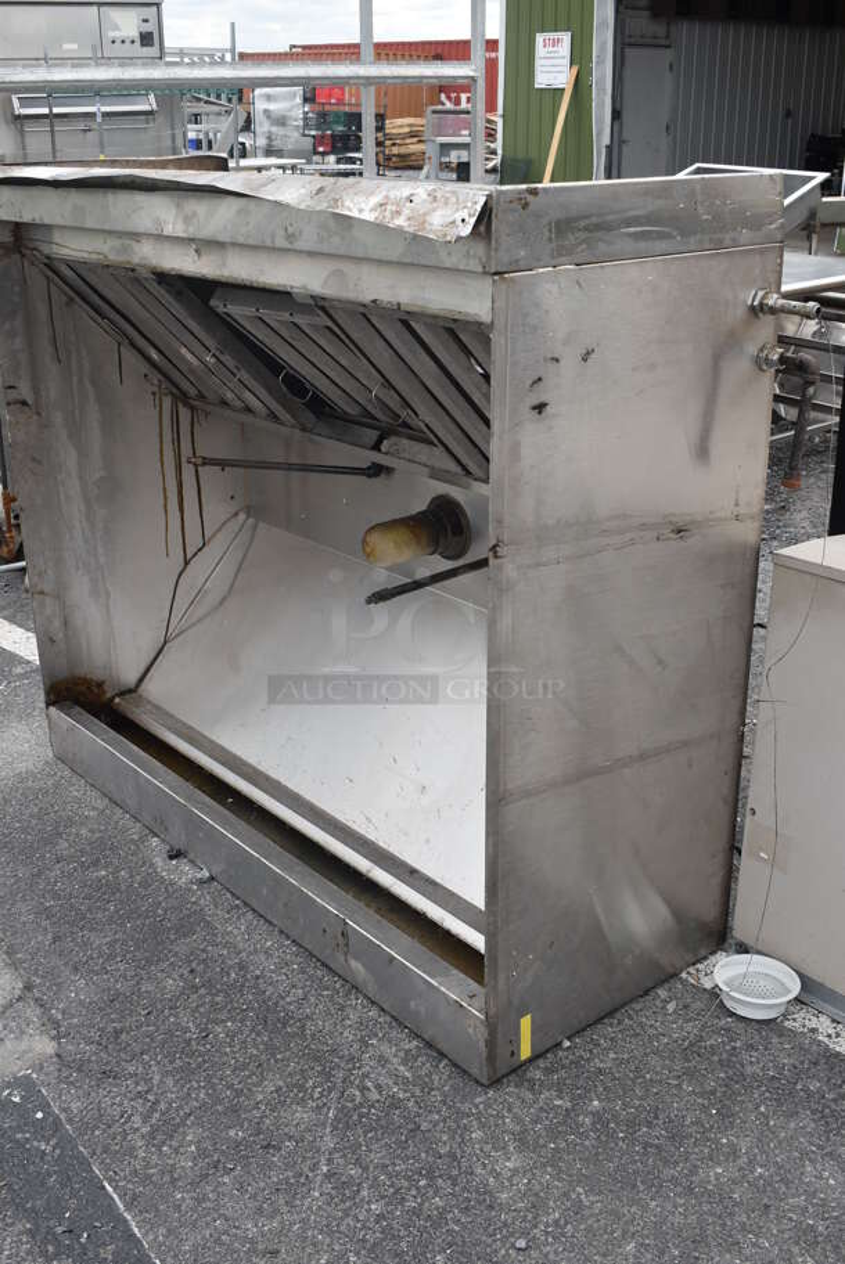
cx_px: 422
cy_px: 632
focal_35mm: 38
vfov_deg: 51.3
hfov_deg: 35.5
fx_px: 1318
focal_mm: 25
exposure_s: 1/320
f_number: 7.1
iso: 200
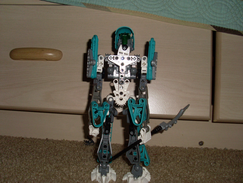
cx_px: 122
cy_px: 92
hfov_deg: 49.0
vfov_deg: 37.7
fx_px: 267
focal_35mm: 38
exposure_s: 1/45
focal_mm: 6.3
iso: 100
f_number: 7.7
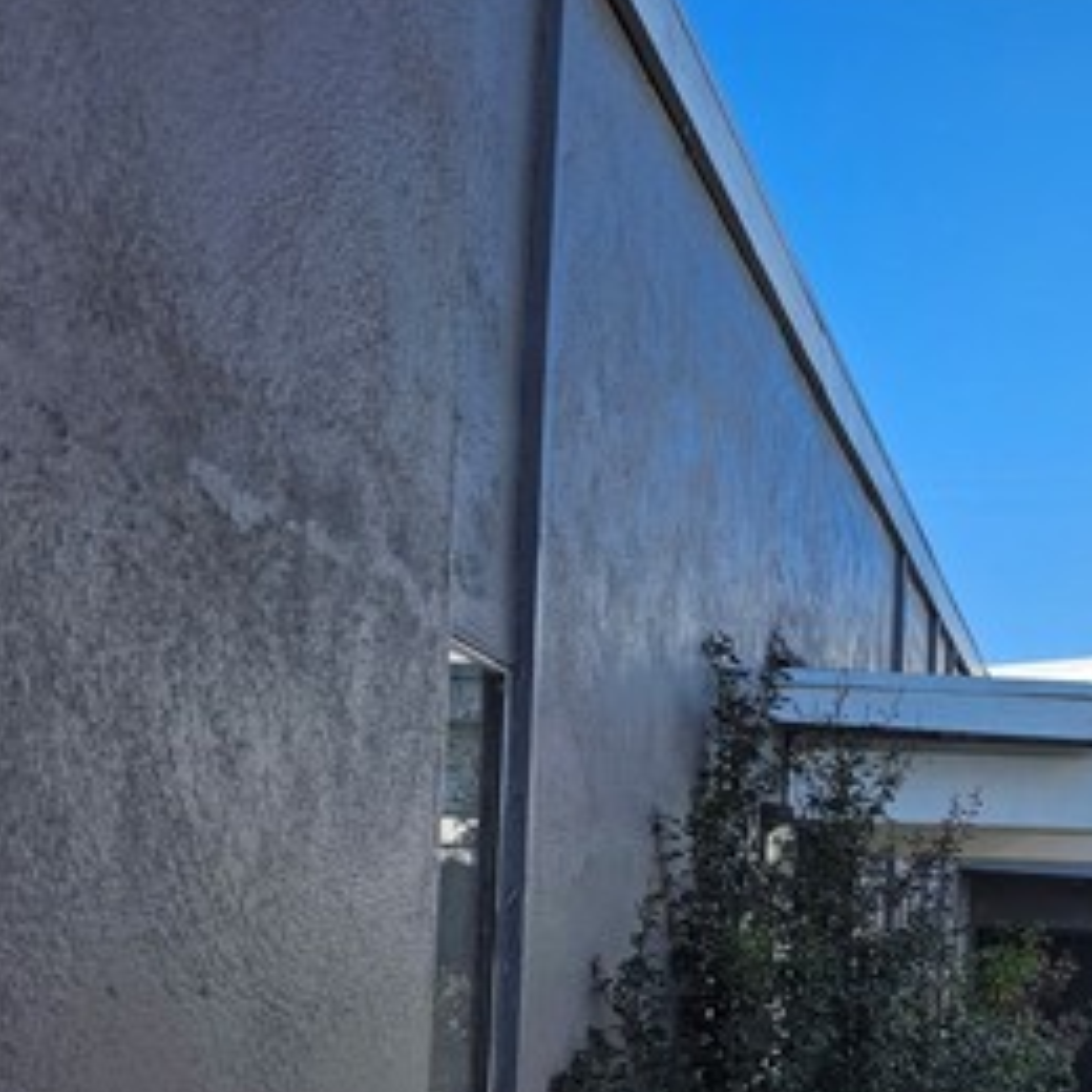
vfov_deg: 32.6
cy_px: 953
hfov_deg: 30.7
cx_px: 1172
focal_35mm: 50
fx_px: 1785
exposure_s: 1/2000
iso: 32
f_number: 1.7
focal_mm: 6.3
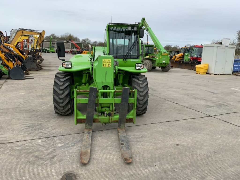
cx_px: 120
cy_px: 90
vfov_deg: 48.2
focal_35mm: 29
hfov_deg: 61.7
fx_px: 201
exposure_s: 1/842
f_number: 1.8
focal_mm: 3
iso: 16
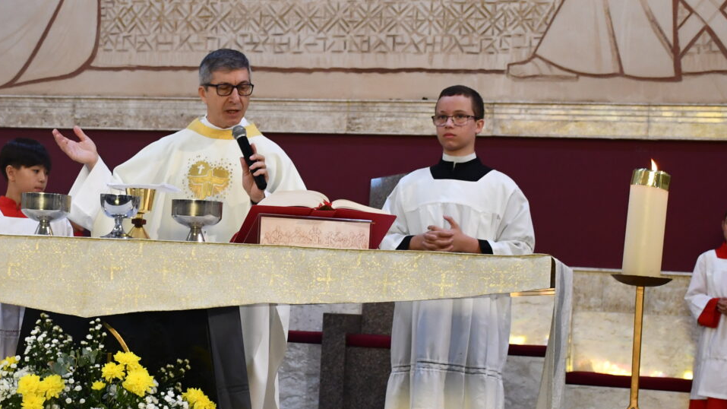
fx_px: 1581
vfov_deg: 14.7
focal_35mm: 82
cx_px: 174
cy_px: 255
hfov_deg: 25.6
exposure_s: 1/125
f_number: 3.8
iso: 1000
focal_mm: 26
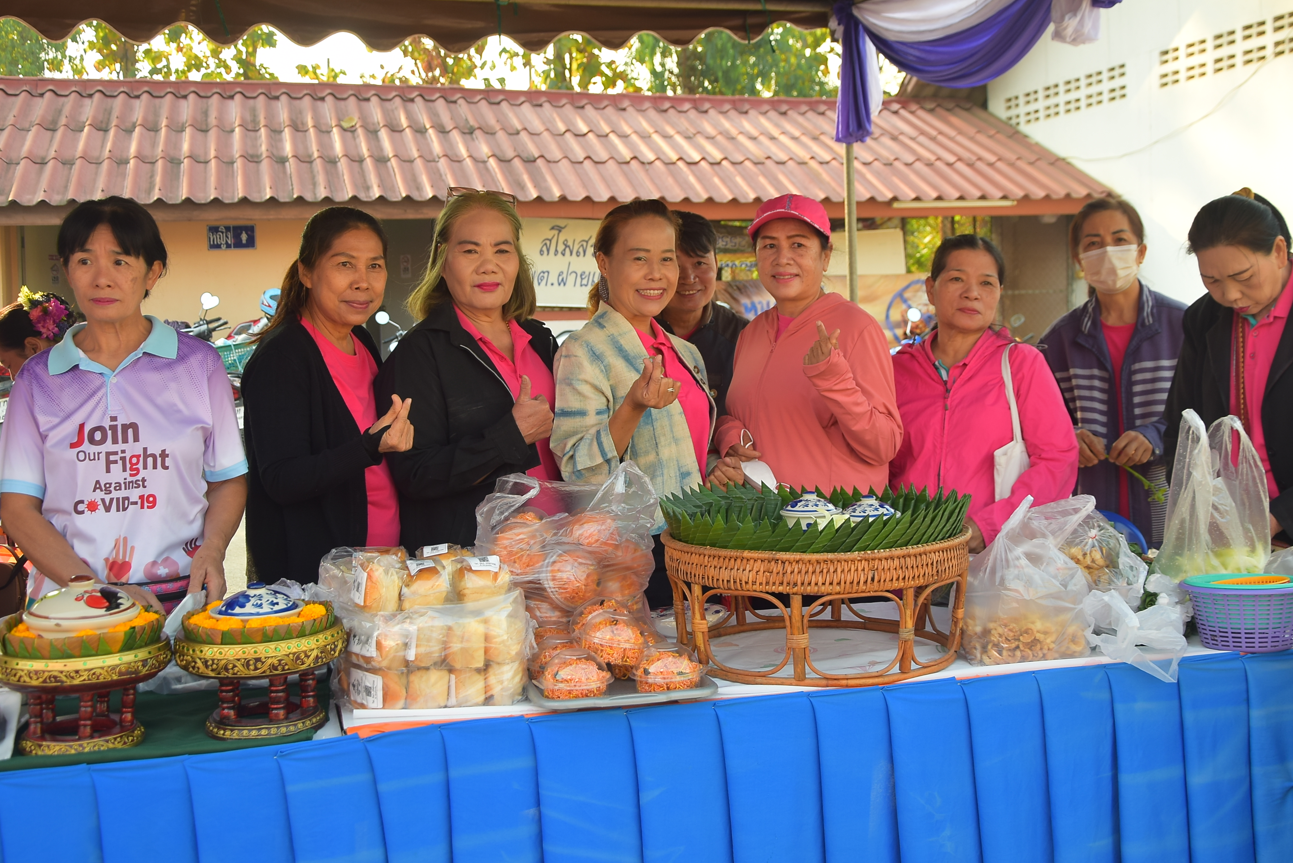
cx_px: 656
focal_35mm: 45
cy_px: 363
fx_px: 1617
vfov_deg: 29.8
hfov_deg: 43.6
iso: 100
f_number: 4.5
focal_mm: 24
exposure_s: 1/125
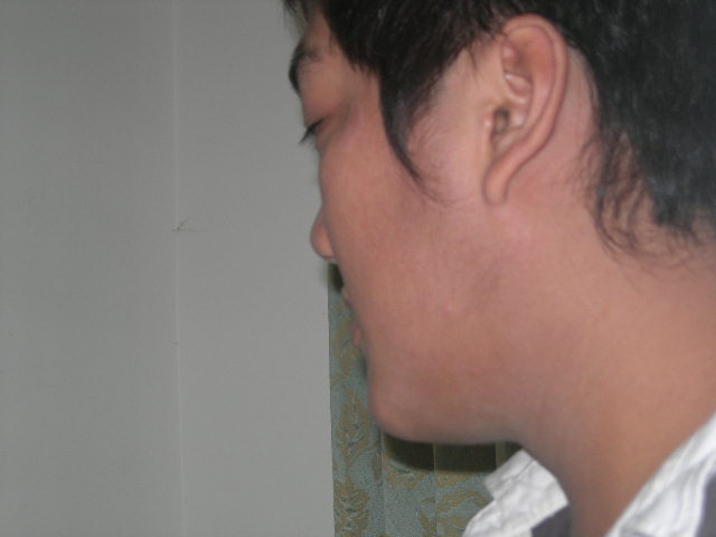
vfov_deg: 16.1
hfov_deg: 21.3
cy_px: 268
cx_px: 358
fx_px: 1903
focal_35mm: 92
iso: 64
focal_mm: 19.1
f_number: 4.3
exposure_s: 1/60.1
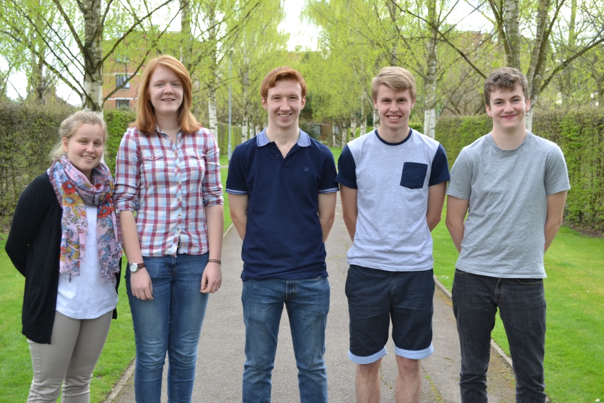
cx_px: 302
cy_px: 202
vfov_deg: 29.9
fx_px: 755
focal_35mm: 45
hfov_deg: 43.6
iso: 320
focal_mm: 30
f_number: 5.6
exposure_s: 1/125
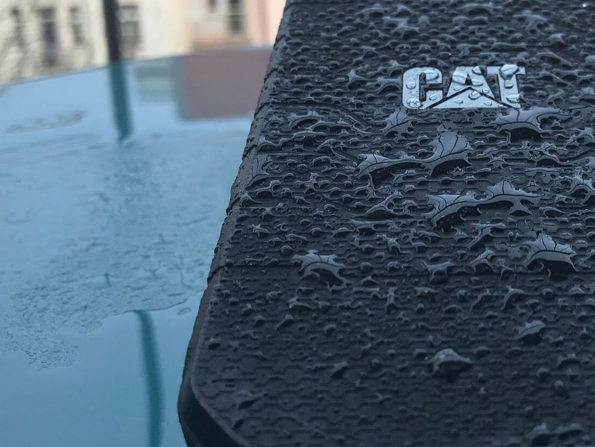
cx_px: 449
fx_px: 842
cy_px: 137
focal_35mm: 49
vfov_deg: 29.4
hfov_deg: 37.9
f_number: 1.8
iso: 20
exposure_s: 1/196
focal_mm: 3.99
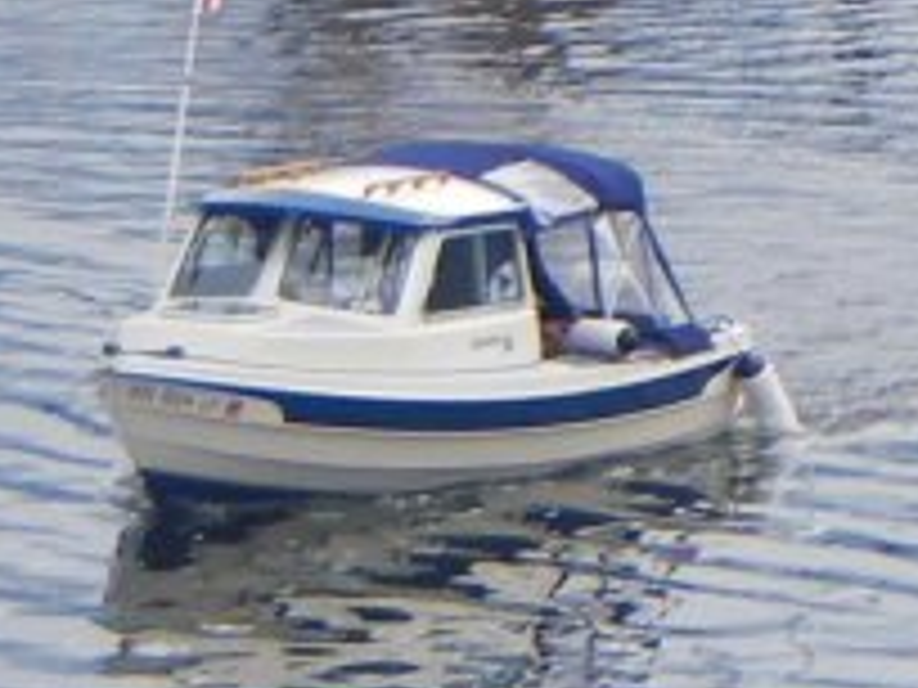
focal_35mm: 448
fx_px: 11881
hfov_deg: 4.4
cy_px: 153
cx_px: 1246
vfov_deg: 3.3
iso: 64
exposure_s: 1/400
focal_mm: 18.9
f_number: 4
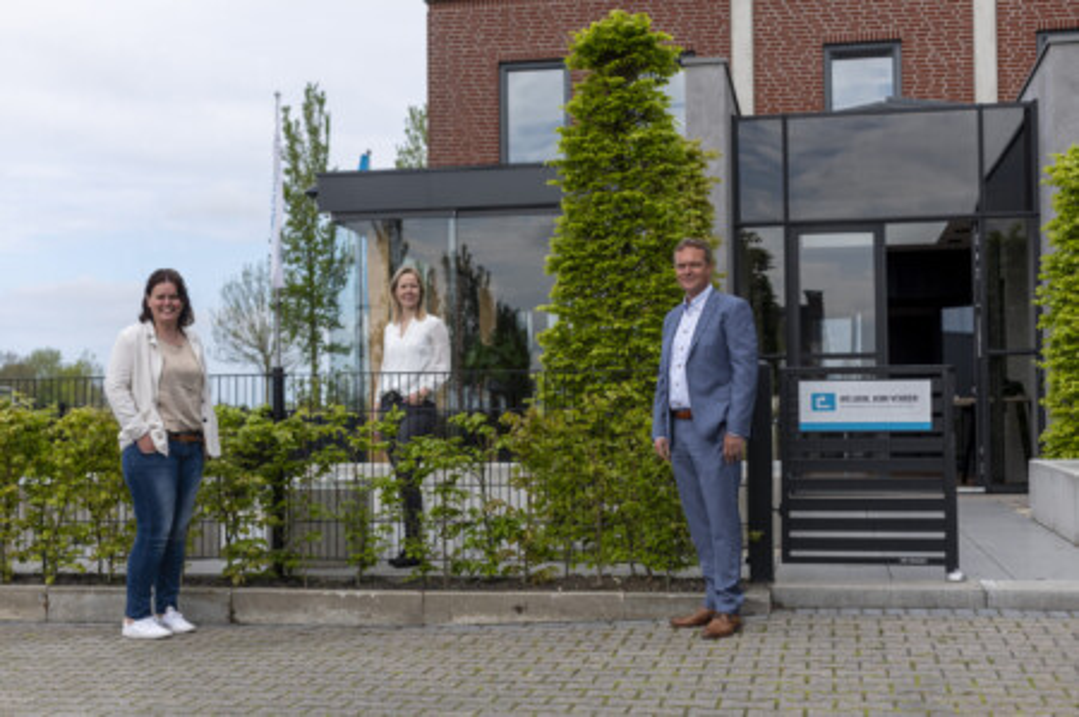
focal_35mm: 50
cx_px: 540
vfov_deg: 26.9
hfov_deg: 39.6
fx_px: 1497
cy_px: 358
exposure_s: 1/1600
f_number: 3.5
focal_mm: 50
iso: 100
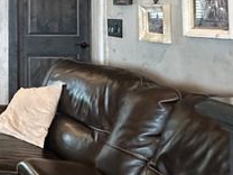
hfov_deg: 24.0
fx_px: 464
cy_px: -11
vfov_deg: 20.4
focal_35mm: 69
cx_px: -85
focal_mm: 2.22
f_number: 2.2
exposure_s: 1/60
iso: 400
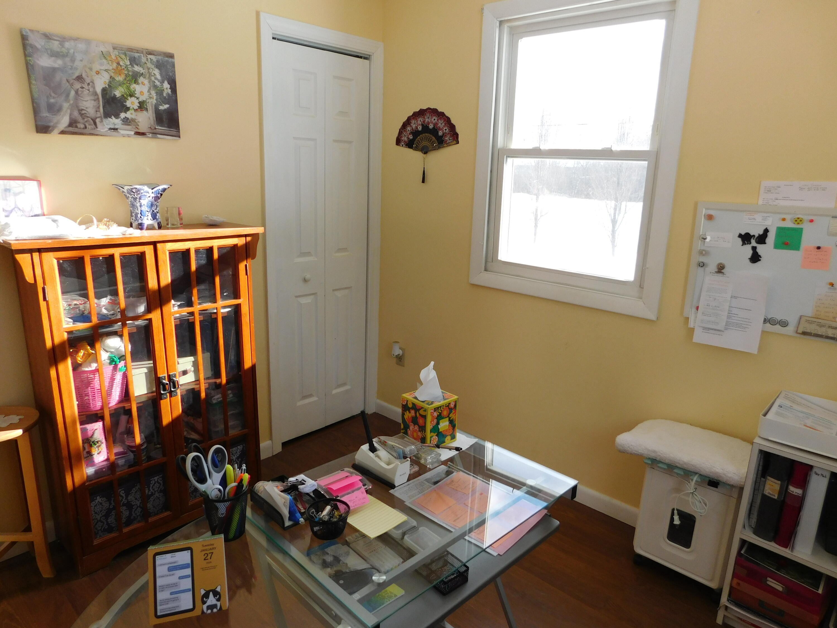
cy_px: 314
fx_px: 556
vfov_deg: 58.9
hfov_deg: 73.9
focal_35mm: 23
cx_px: 418
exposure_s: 1/250
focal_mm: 4
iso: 125
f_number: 3
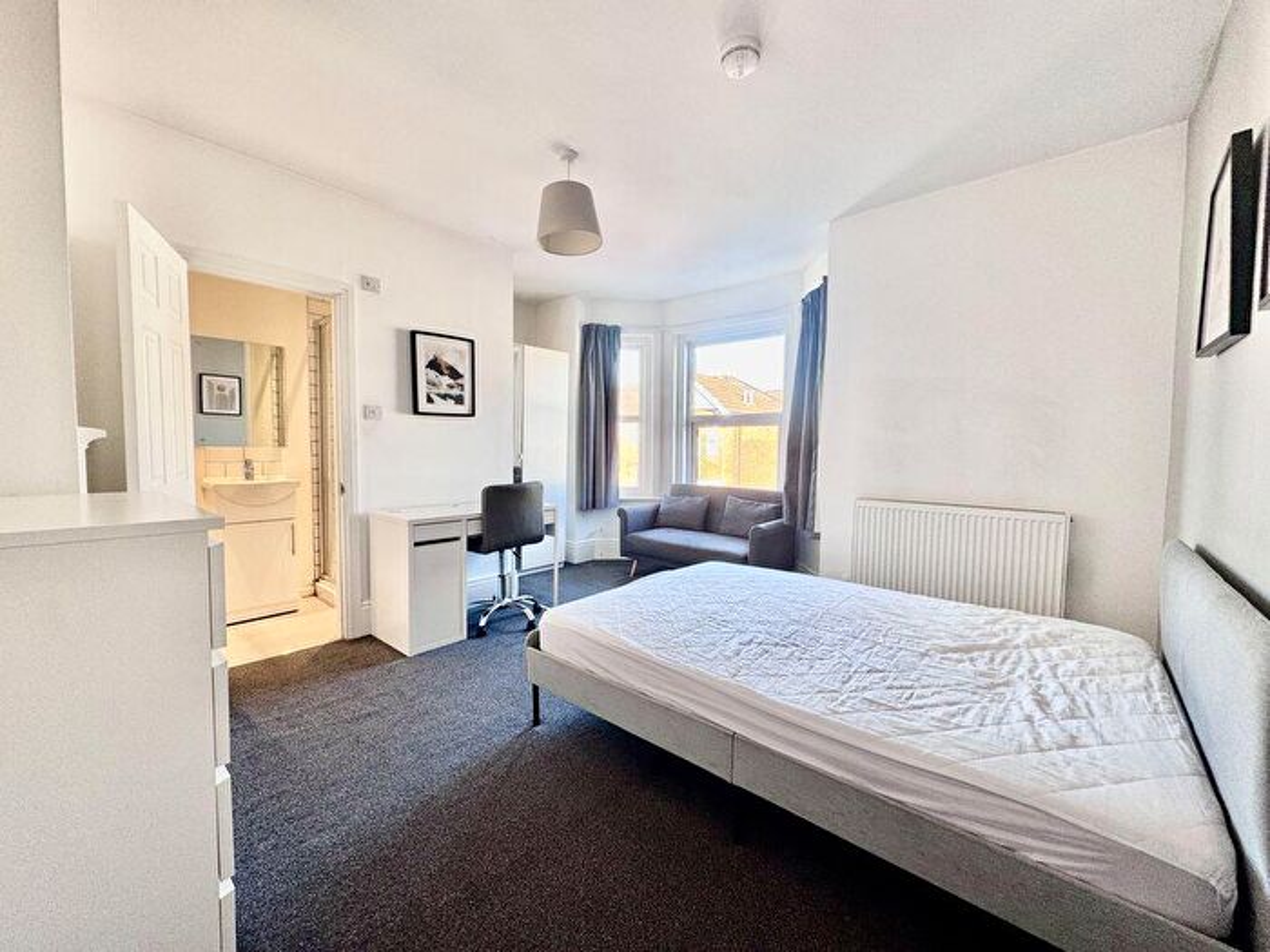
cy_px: 476
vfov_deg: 85.7
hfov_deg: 102.1
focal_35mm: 14
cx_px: 635
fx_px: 514
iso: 100
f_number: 2.2
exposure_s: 1/99
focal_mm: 2.22
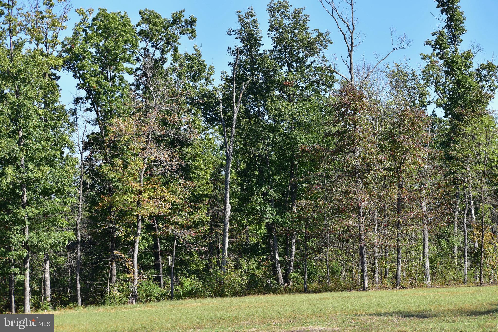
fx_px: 1452
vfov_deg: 13.0
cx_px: 249
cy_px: 166
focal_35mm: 105
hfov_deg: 19.5
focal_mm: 70
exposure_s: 1/800
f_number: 6.3
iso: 320
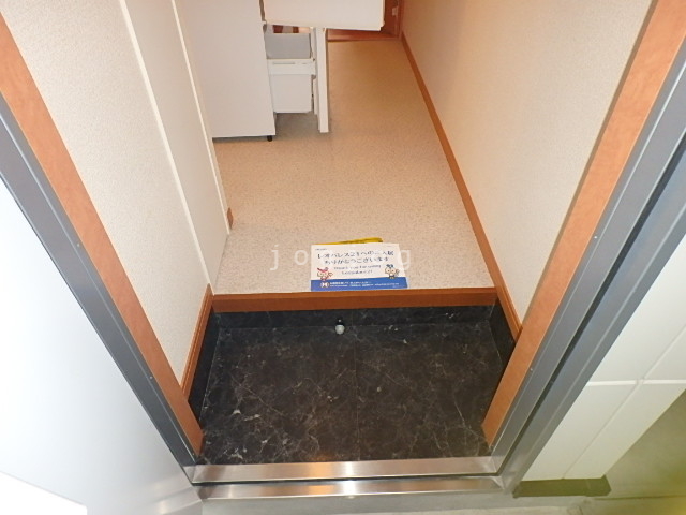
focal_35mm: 23
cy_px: 258
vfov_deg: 58.9
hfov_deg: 73.9
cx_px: 343
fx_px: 456
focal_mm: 4
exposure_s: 1/30
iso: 400
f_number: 3.8
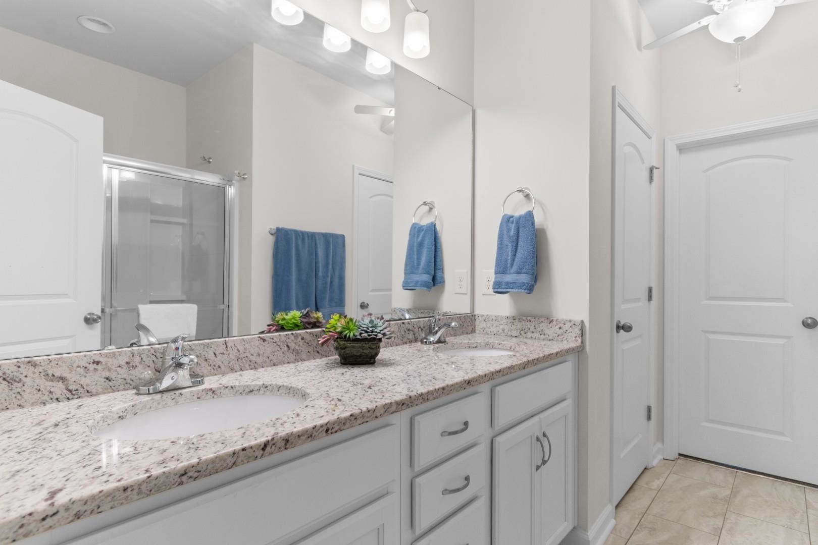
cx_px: 409
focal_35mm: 18
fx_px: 409
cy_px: 272
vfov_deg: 67.4
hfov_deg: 90.0
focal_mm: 12
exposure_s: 1/2
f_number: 4.8
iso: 100
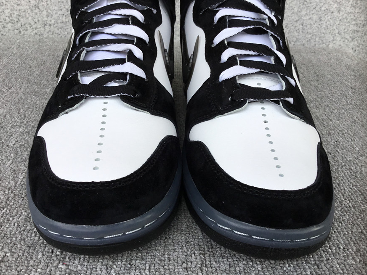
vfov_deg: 44.2
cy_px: 138
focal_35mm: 32
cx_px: 184
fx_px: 339
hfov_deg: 56.8
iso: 25
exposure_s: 1/277
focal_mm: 3.3
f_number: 2.4
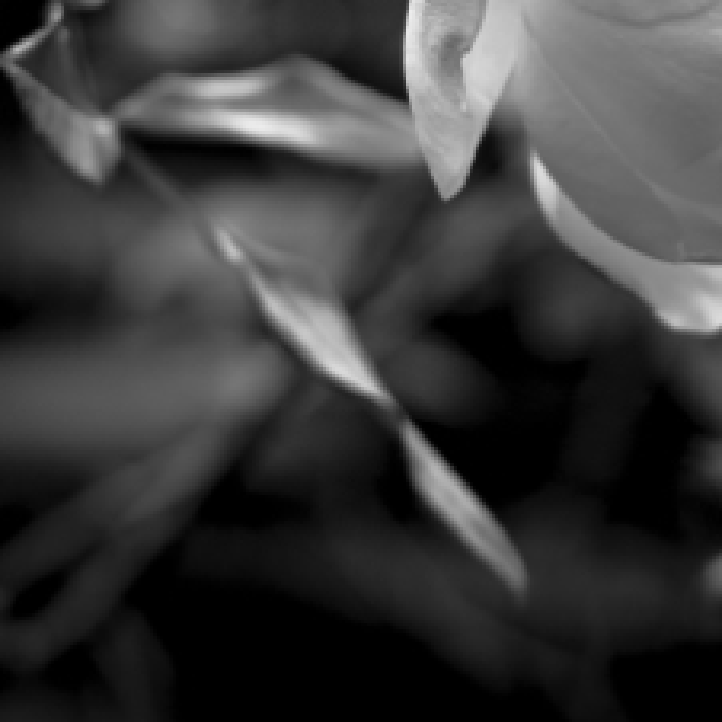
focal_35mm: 113
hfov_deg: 15.1
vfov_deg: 15.1
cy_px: -6
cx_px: 754
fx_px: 2667
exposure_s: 1/200
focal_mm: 40
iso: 280
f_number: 4
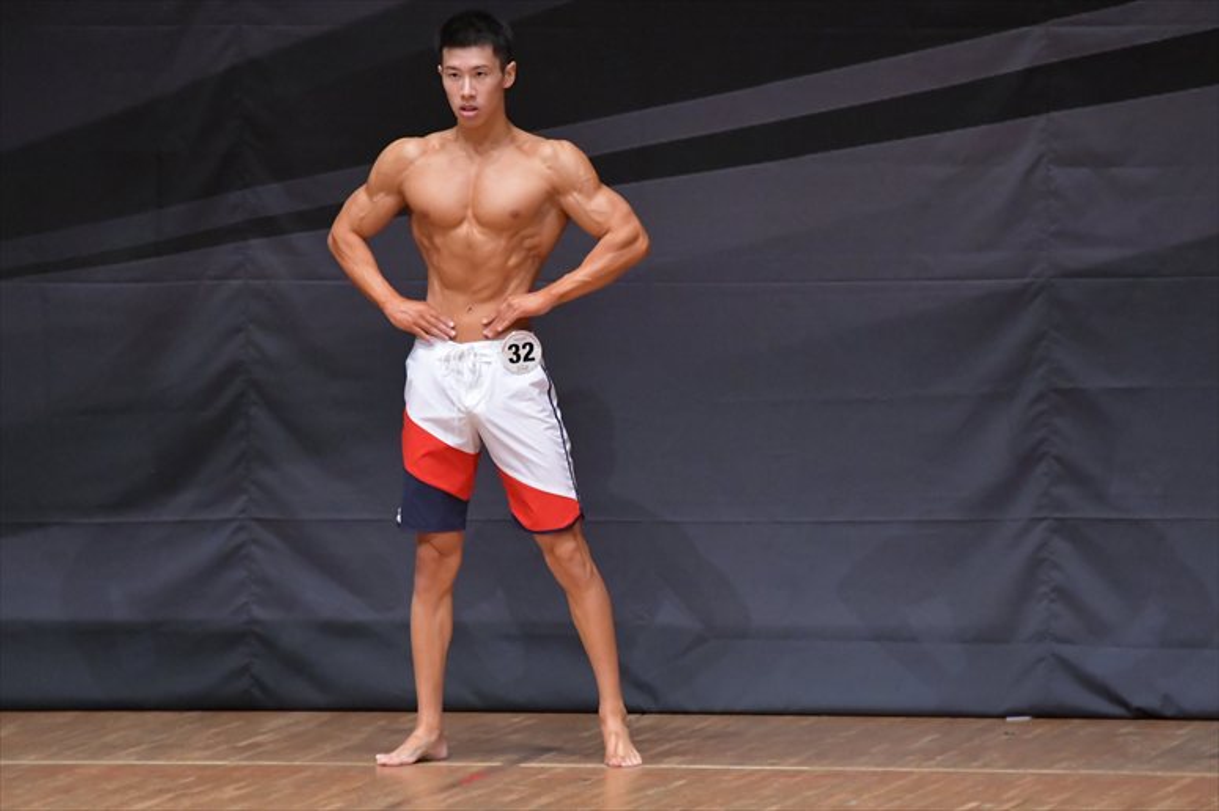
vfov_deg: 4.0
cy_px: 406
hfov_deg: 6.0
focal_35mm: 345
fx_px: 11677
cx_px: 610
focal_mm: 230
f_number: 5.6
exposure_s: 1/400
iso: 6400
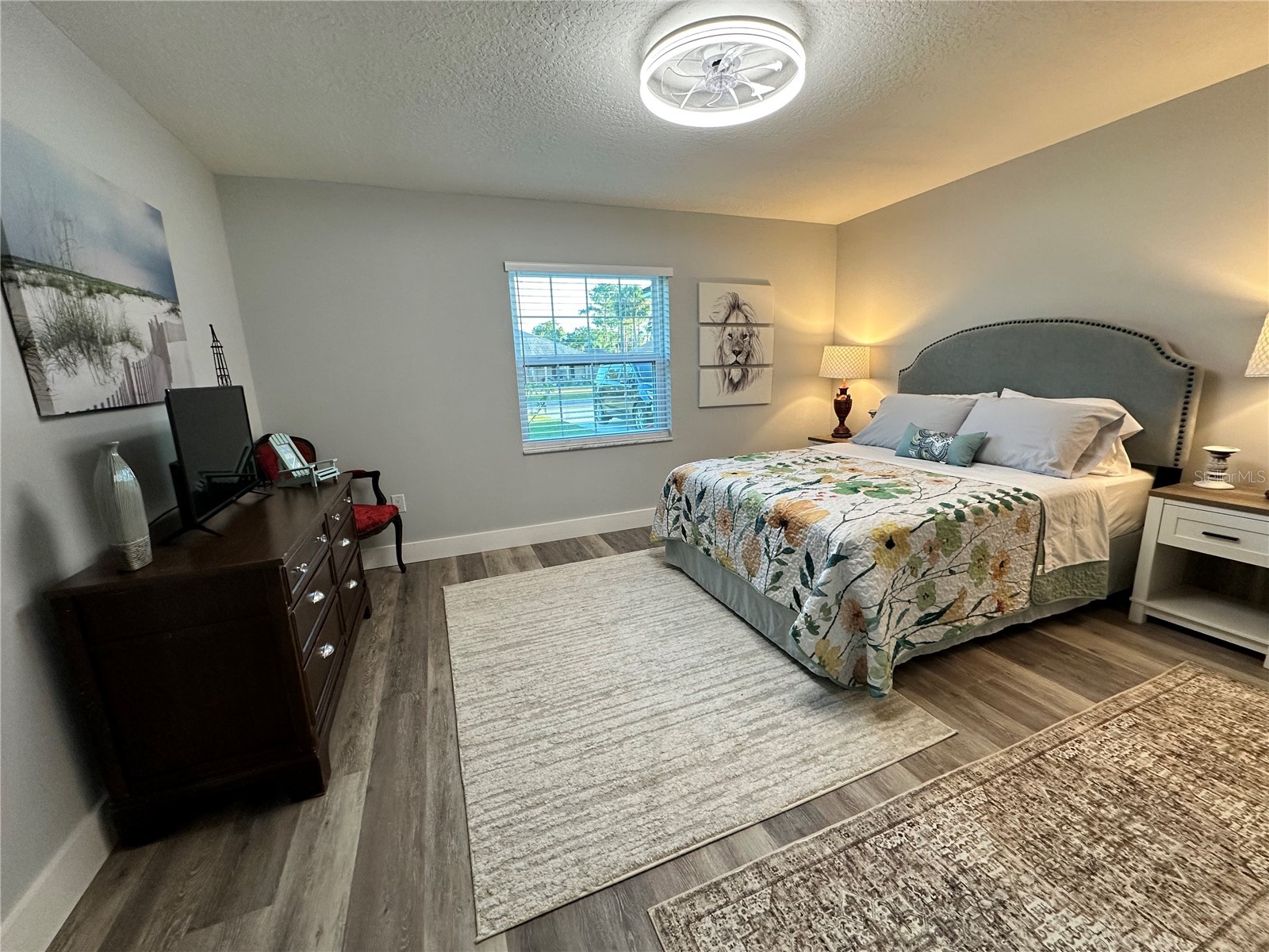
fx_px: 513
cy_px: 476
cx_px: 634
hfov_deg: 102.1
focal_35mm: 14
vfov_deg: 85.7
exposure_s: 1/120
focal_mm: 2.22
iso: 200
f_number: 2.2
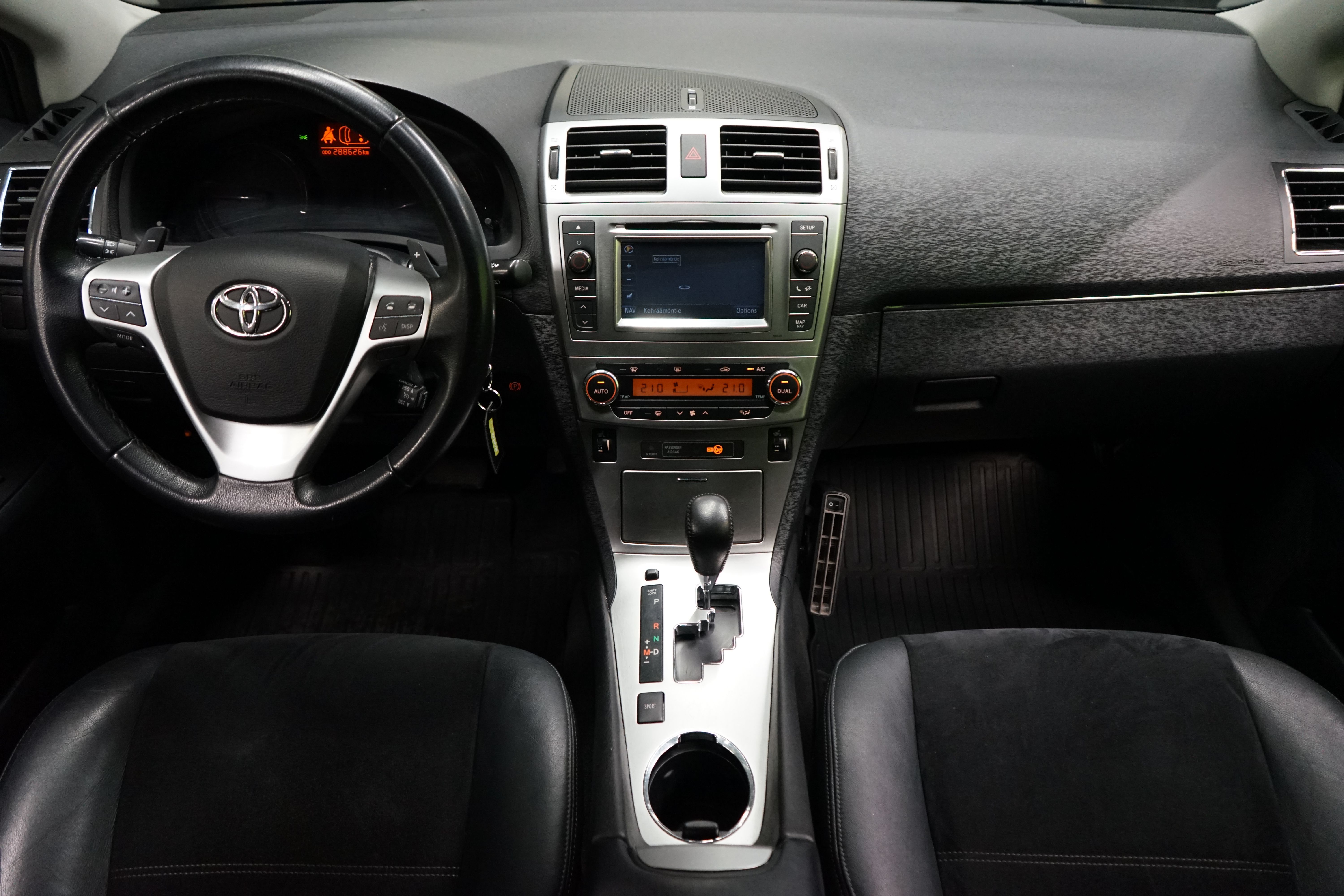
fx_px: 1045
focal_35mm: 28
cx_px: 672
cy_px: 448
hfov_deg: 65.5
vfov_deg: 46.4
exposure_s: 1/160
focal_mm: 28
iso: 3200
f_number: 3.5
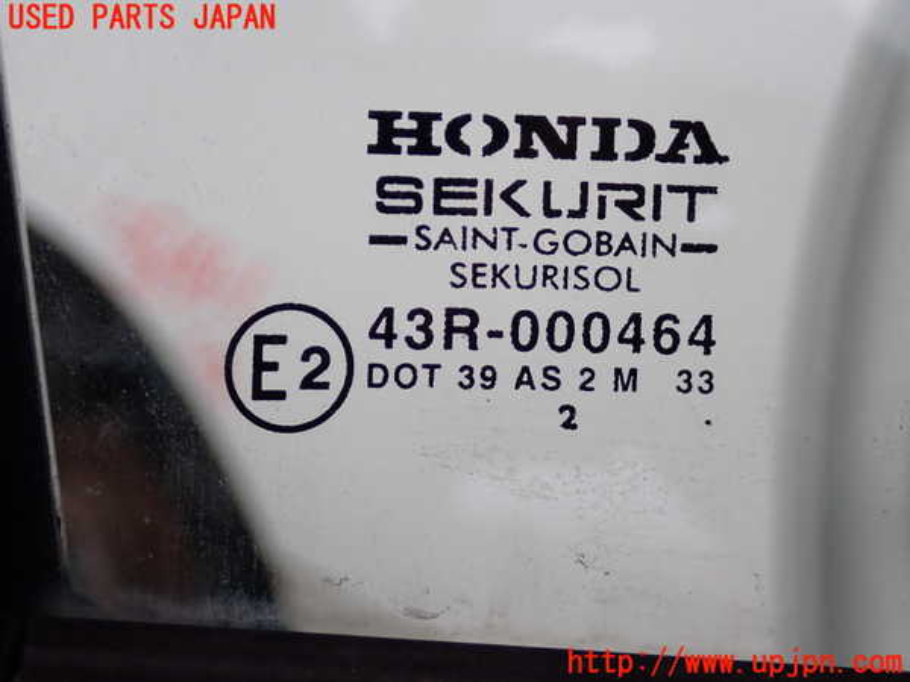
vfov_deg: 19.1
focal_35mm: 77
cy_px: 341
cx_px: 455
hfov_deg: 25.3
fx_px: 2024
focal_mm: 13.65
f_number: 4.1
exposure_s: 1/125
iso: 125
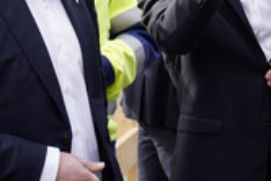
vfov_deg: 11.0
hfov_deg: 16.6
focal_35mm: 122
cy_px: -41
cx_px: 238
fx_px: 919
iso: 320
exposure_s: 1/200
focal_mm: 45
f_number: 6.3
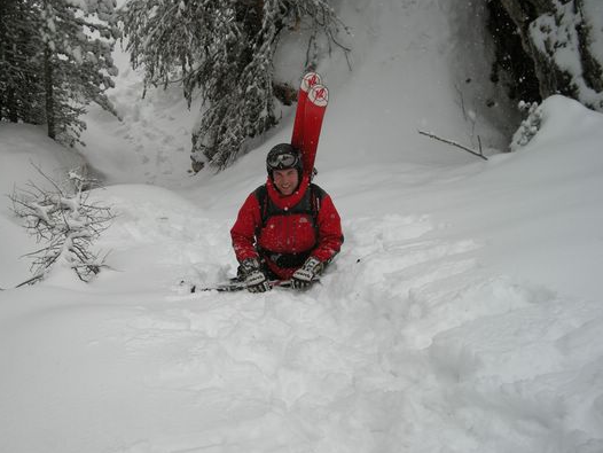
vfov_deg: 32.1
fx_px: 784
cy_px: 190
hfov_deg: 41.9
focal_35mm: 45
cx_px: 245
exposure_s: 1/631
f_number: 2.8
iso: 64
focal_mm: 7.9
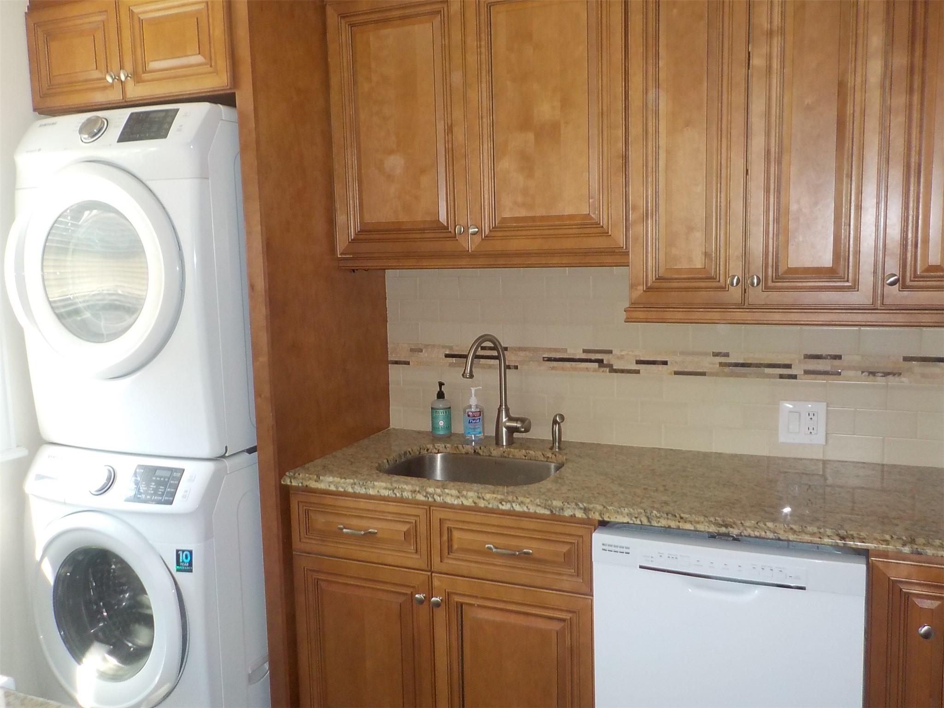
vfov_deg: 46.8
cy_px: 354
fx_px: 818
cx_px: 472
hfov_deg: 60.0
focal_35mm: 30
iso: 200
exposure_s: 1/30
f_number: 3.3
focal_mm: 4.1
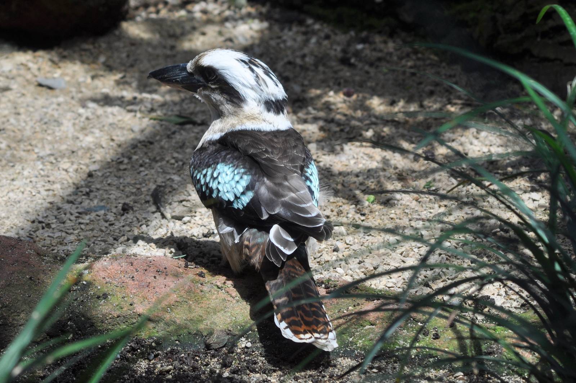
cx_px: 288
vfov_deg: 9.1
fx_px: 2397
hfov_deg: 13.7
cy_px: 192
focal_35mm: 150
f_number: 5.6
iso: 250
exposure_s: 1/500
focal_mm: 100
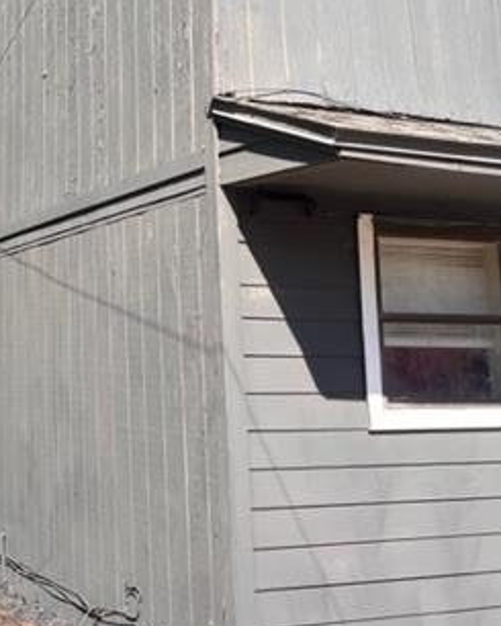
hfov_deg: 27.3
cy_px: 194
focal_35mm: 53
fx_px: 982
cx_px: 25
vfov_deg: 34.9
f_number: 1.6
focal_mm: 5.1
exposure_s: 1/1372
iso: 50
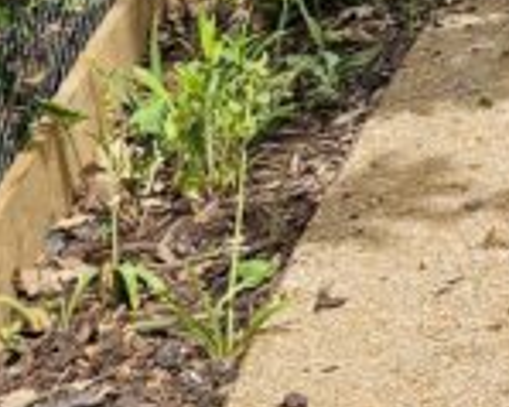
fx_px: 2318
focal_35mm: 154
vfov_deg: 9.5
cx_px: 1127
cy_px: -328
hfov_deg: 11.0
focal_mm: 5.4
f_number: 1.8
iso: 32
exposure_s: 1/1433
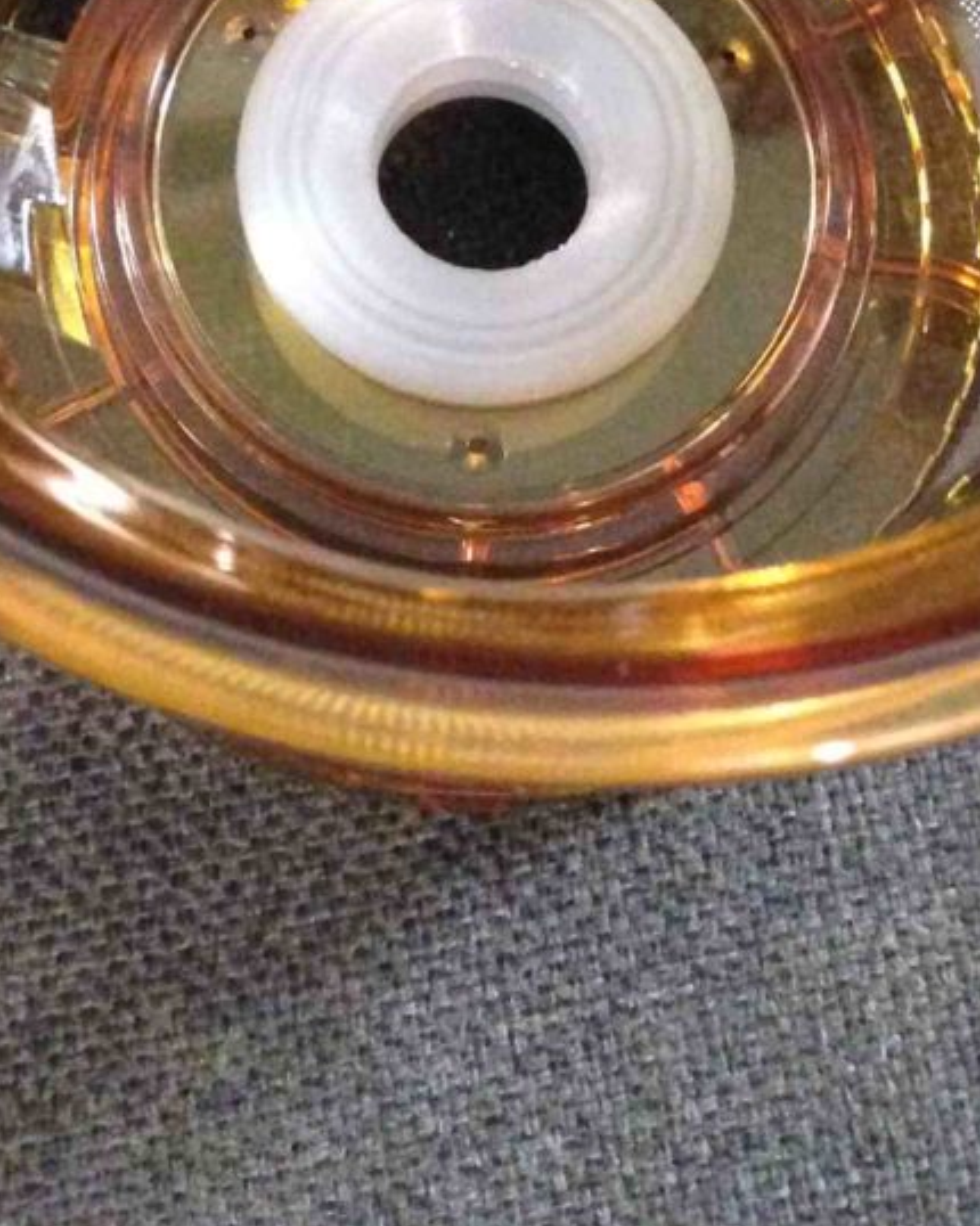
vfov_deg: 20.1
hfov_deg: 16.7
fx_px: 3337
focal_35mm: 92
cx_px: 456
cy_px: -32
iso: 800
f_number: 2.4
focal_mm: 4.12
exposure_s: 1/17
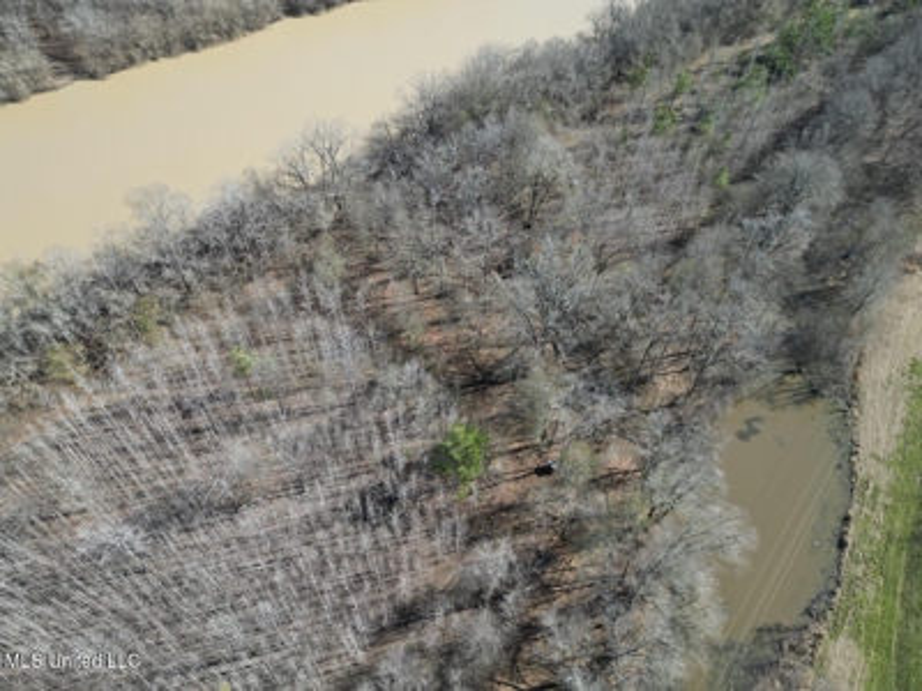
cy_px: 346
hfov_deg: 71.6
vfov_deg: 56.8
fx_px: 639
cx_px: 461
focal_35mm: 24
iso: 110
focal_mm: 6.72
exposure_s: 1/1250
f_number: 1.7
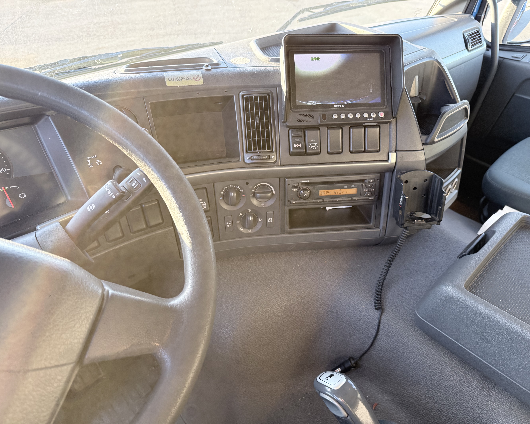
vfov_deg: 56.8
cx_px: 277
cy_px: 212
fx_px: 392
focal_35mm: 25
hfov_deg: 68.1
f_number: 1.78
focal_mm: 6.76
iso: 200
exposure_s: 1/146
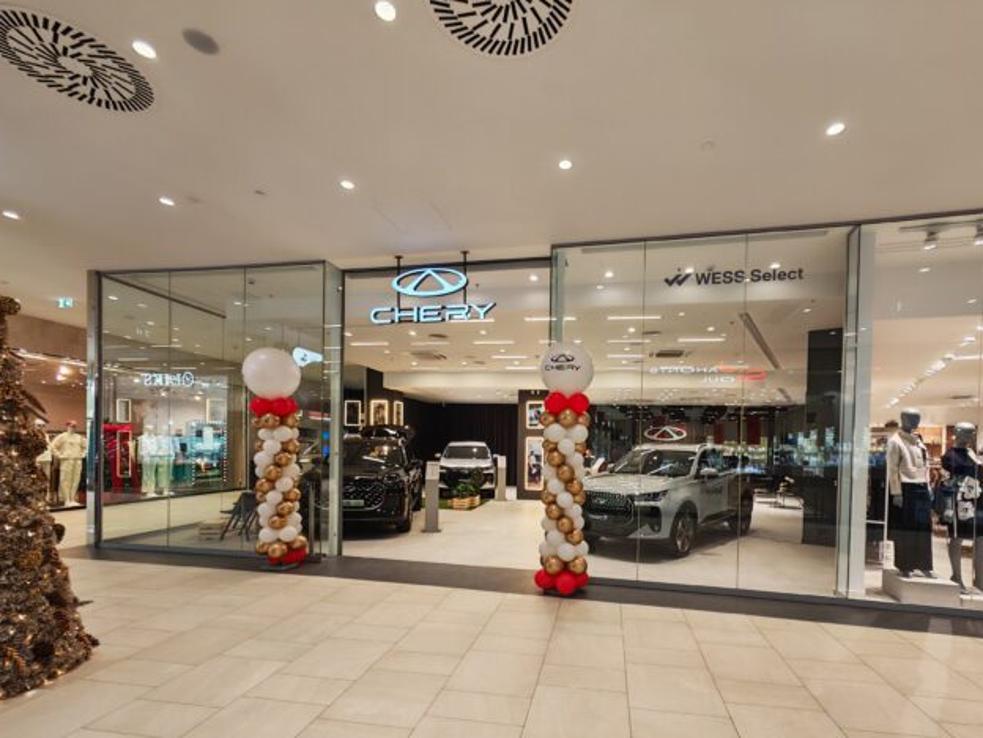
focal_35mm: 15
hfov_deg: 97.8
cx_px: 543
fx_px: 426
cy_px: 455
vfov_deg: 80.4
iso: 200
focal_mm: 1.82
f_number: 2
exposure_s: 1/50
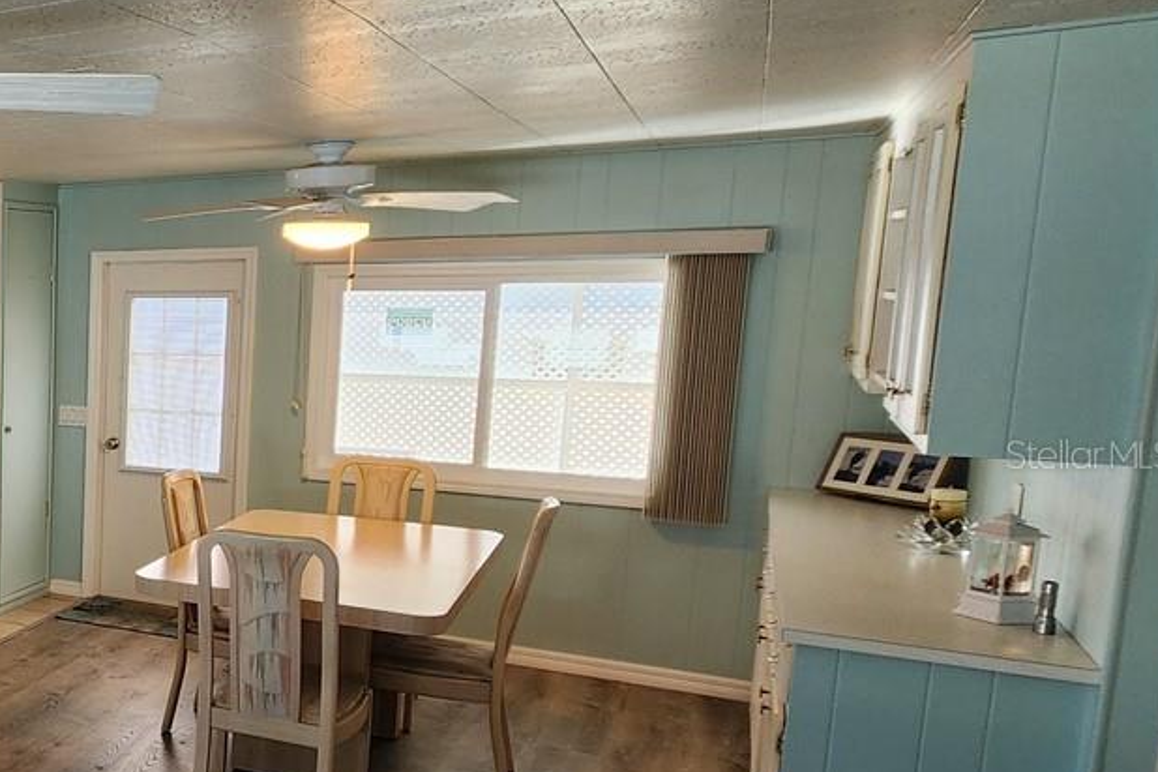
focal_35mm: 35
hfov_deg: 36.9
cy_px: 453
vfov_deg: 37.7
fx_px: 1126
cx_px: -317
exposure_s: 1/60
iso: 100
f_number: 2.2
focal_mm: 2.2
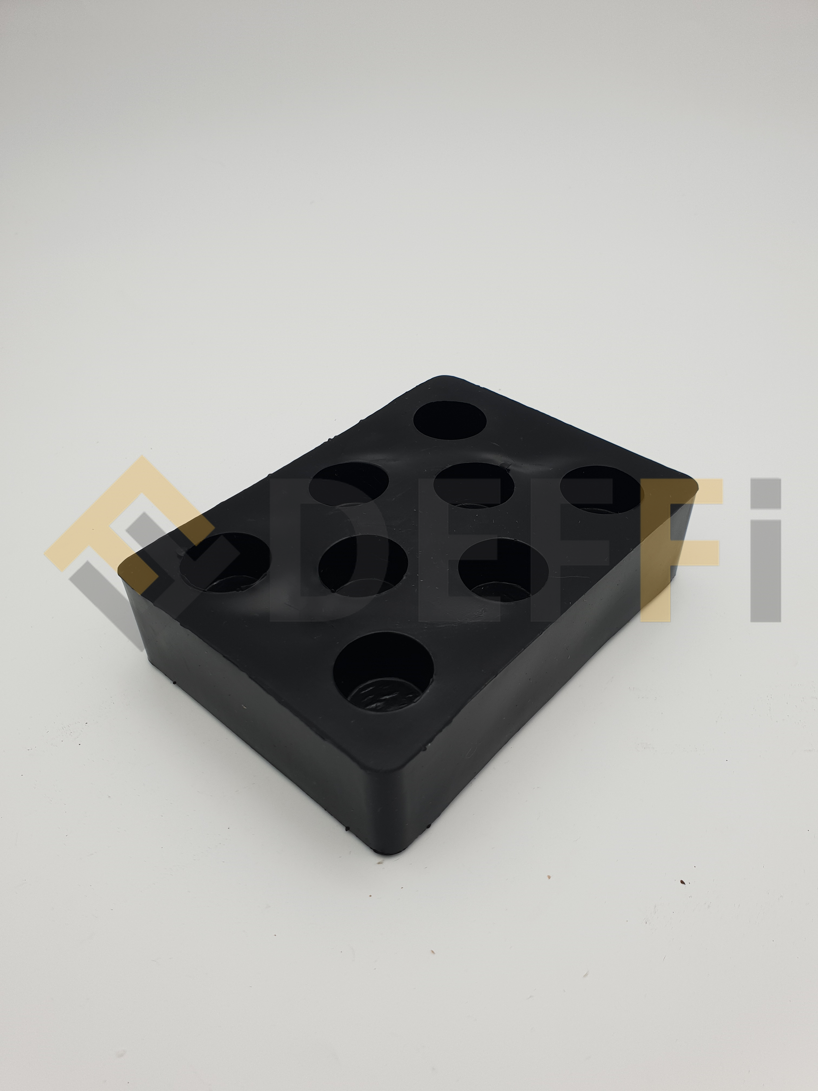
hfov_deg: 53.1
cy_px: 546
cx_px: 409
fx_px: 819
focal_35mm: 26
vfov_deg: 67.3
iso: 50
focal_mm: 4.3
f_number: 2.4
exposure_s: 1/473
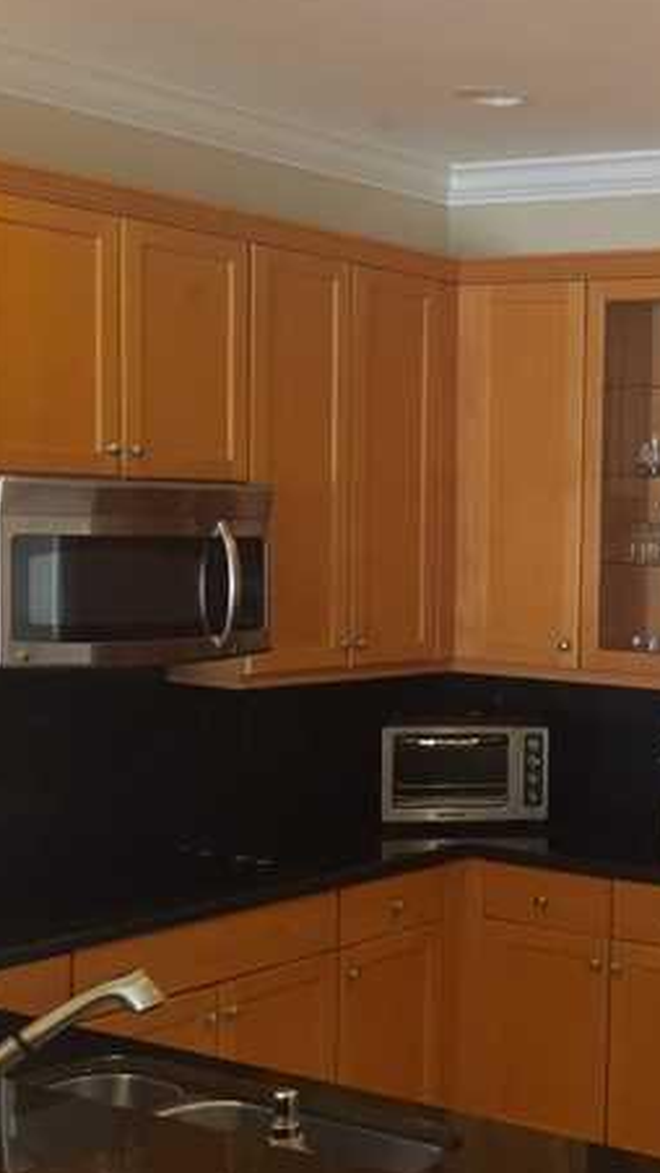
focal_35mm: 56
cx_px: 860
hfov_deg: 19.7
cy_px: 679
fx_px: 1741
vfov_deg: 37.1
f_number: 2.2
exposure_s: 1/30
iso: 80
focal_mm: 4.15
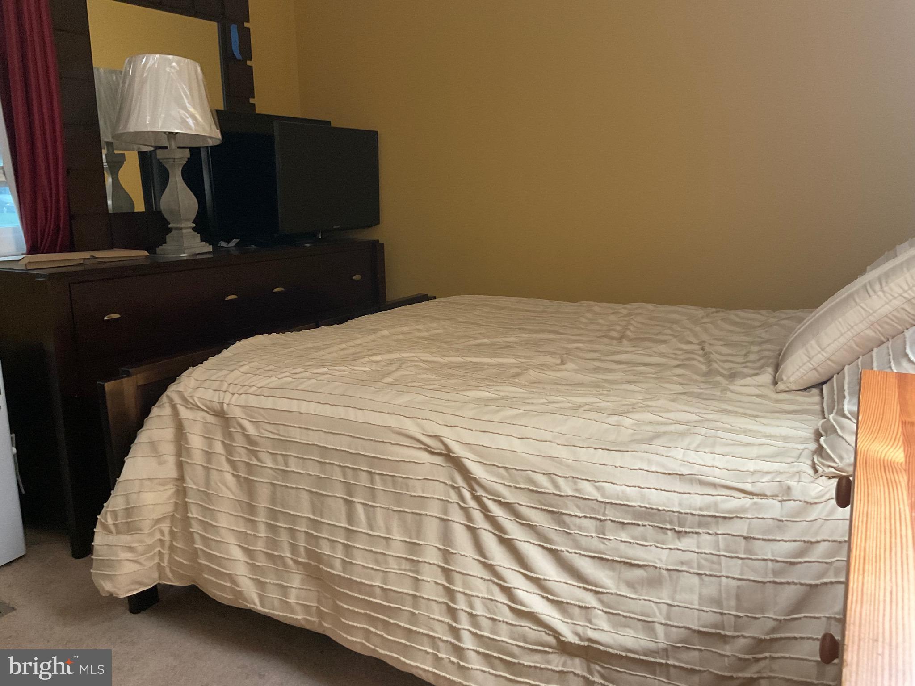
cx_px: 458
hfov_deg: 61.7
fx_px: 767
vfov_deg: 48.2
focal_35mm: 29
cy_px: 343
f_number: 1.8
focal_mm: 3
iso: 250
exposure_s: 1/40
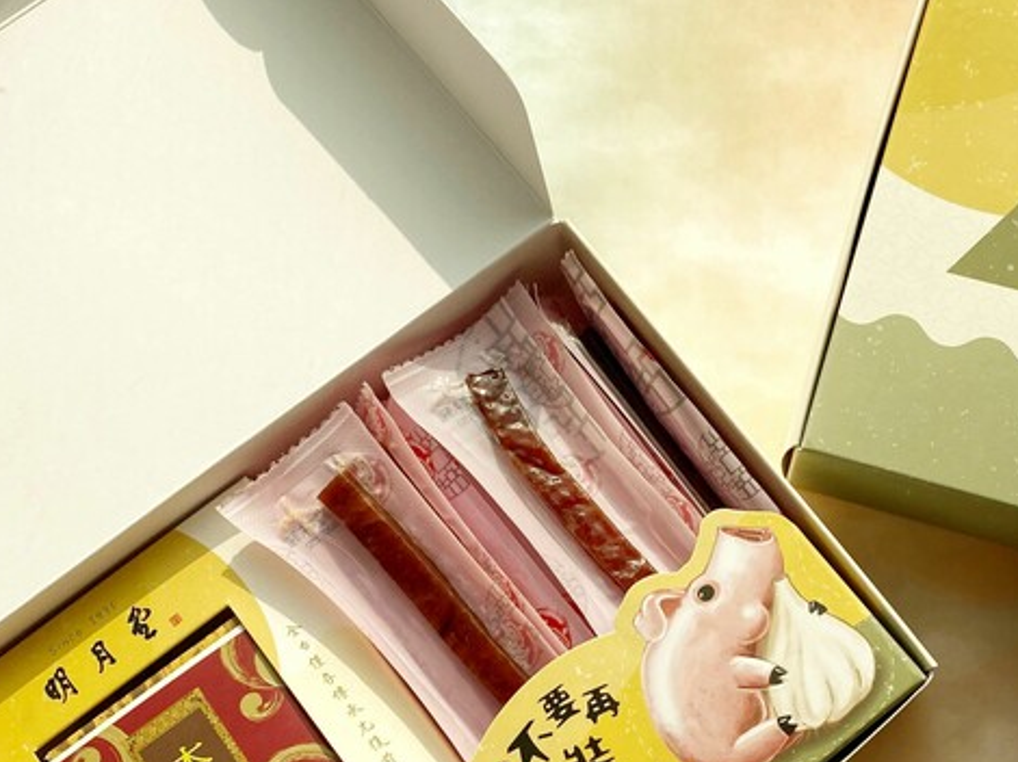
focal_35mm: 47
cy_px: 508
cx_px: 687
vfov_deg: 30.6
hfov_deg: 39.9
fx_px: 1381
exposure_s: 1/1272
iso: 32
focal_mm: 4.25
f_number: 1.8
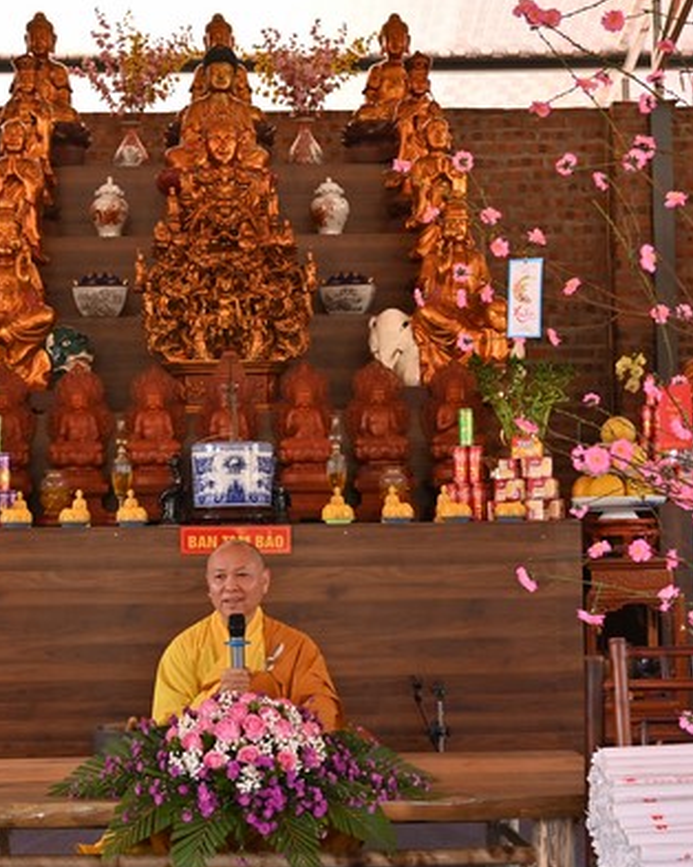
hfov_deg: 25.6
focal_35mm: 59
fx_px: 1514
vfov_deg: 32.0
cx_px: 232
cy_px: 452
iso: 500
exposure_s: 1/125
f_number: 5.6
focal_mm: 38
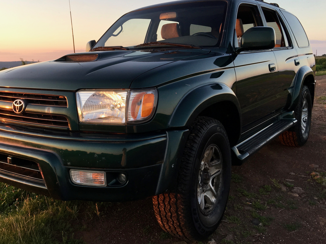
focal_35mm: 36
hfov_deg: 51.1
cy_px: 107
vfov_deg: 39.6
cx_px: 133
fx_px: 339
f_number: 2.2
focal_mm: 4.15
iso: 32
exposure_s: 1/120
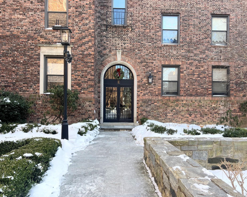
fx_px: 205
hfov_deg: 62.2
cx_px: 126
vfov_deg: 51.5
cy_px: 98
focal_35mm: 28
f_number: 1.5
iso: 50
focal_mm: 5.7
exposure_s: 1/372
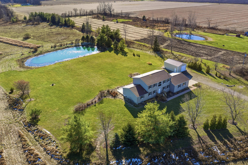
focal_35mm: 28
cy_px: 82
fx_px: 193
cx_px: 124
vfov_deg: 46.4
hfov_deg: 65.5
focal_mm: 10.3
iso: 100
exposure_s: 1/640
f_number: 5.6
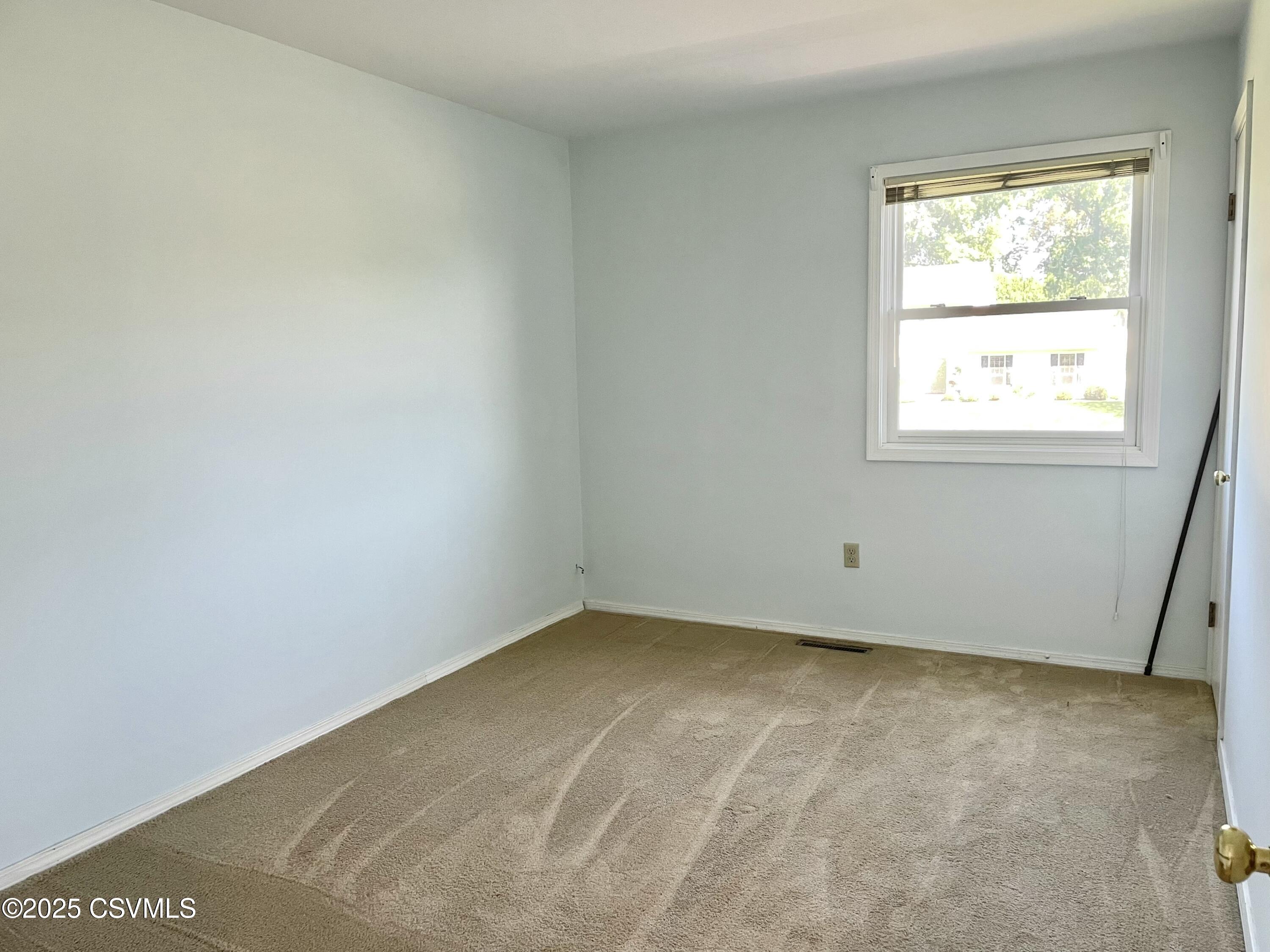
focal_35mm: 26
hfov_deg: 67.3
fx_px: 954
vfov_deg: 53.1
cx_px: 635
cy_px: 476
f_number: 1.6
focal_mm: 4.2
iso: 100
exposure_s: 1/60
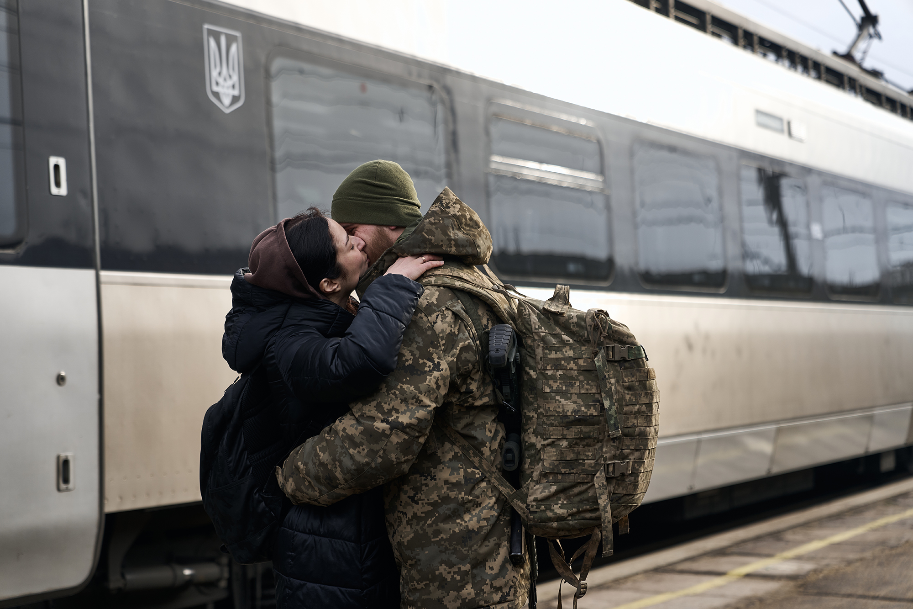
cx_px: 456
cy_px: 304
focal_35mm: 70
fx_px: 1775
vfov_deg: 19.5
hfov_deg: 28.8
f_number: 2.8
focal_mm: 70
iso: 100
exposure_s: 1/500
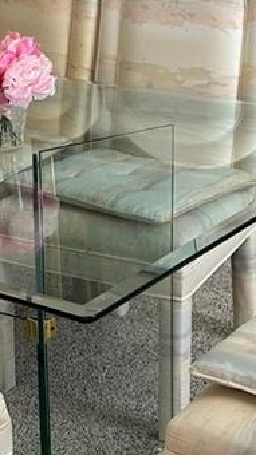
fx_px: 1208
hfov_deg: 11.8
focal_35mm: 100
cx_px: -54
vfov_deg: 21.3
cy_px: 182
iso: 40
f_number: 1.5
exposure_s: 1/155
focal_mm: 5.7
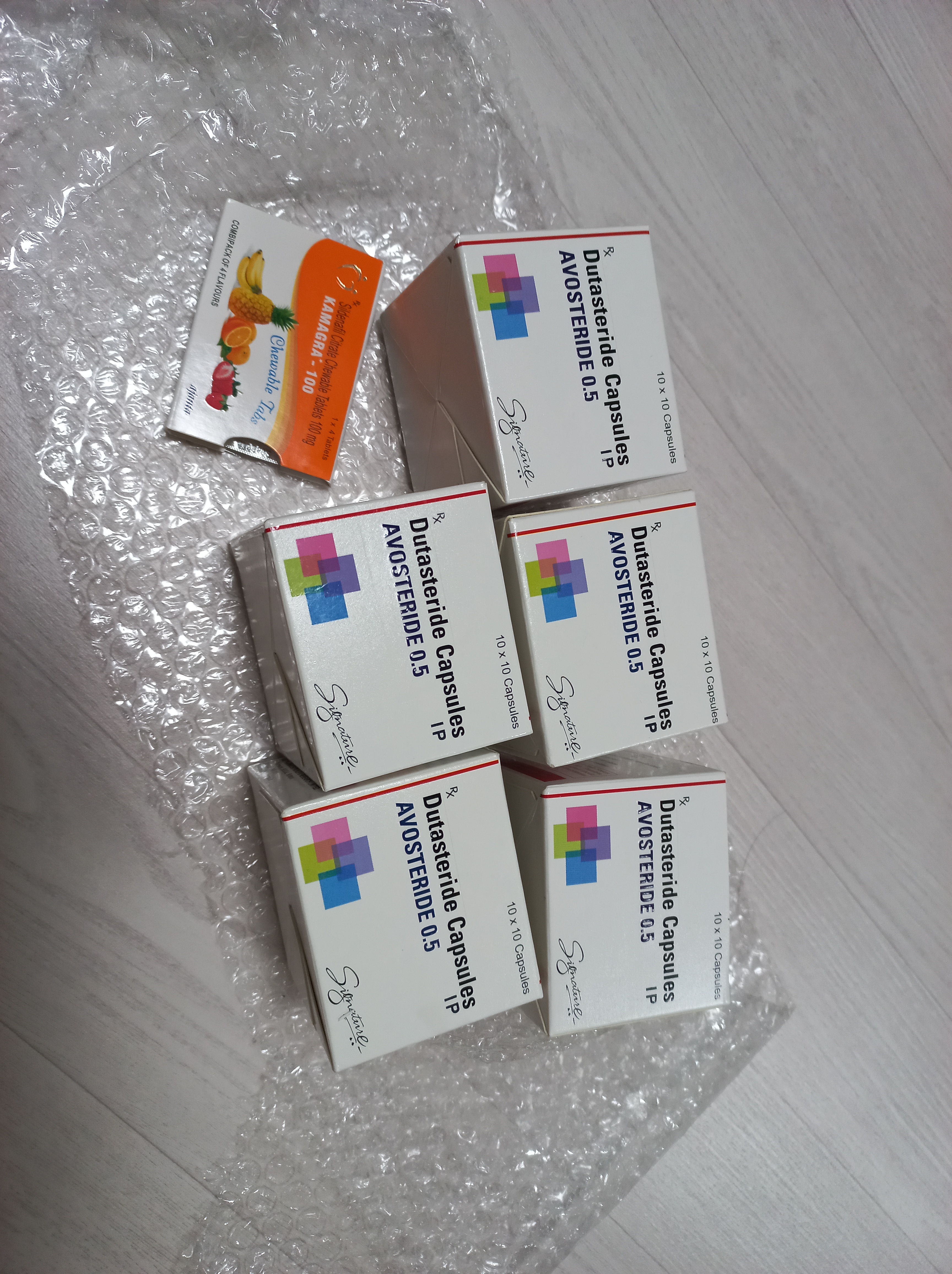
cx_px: 476
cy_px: 637
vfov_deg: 69.5
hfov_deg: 54.8
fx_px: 919
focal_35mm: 25
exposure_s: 1/50
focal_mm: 4.6
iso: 100
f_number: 1.8
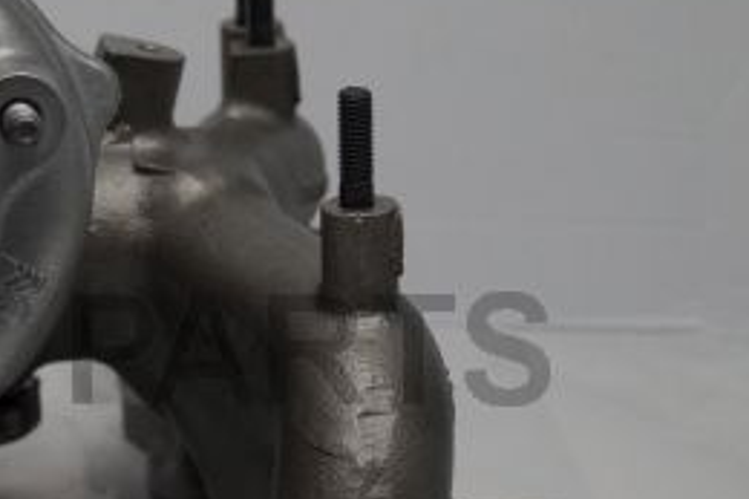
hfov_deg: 14.6
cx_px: -22
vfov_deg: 9.9
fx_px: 2869
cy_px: 350
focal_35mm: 138
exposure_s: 1/160
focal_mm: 40
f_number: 5.6
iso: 800
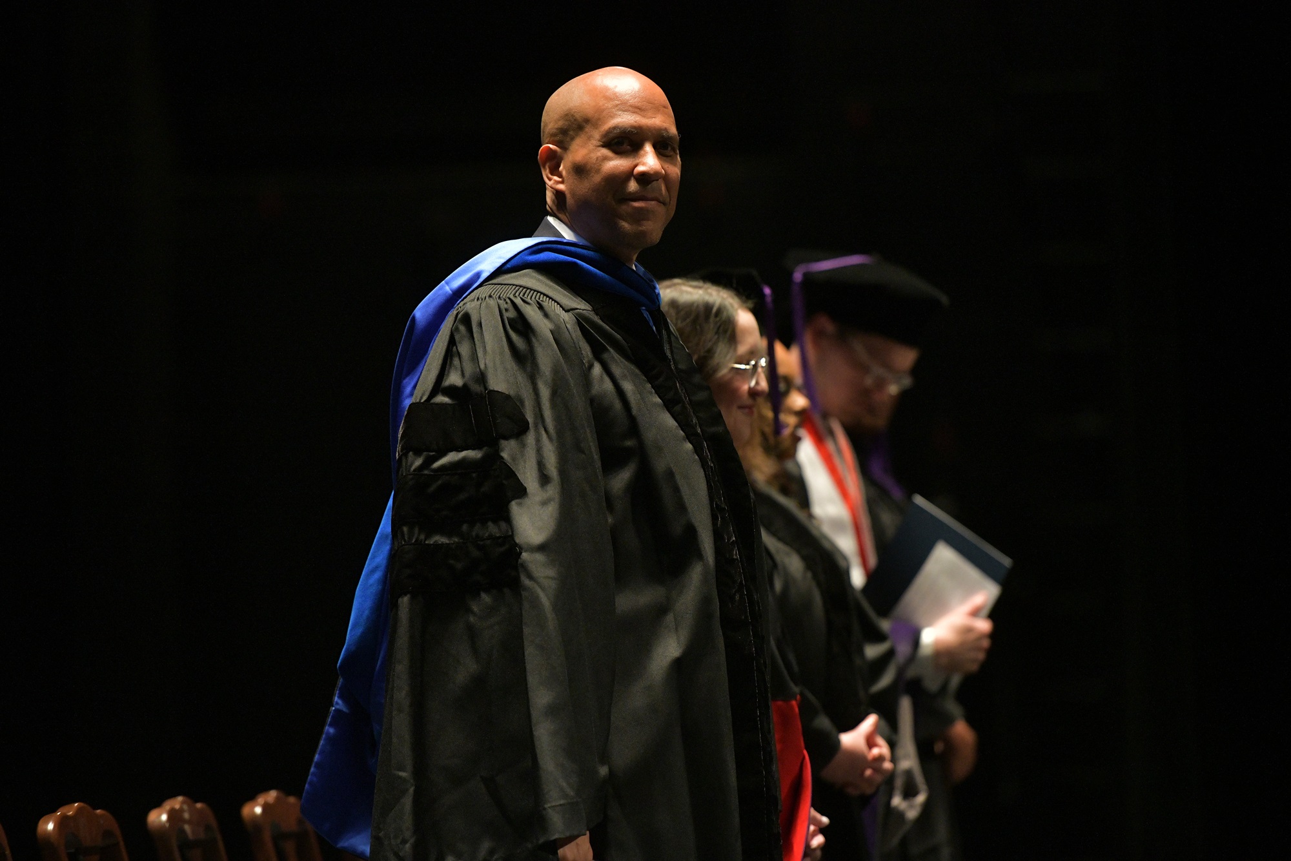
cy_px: 430
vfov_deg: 6.9
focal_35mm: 200
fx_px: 7171
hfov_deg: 10.3
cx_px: 646
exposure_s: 1/2000
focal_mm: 200
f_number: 2.8
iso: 3200
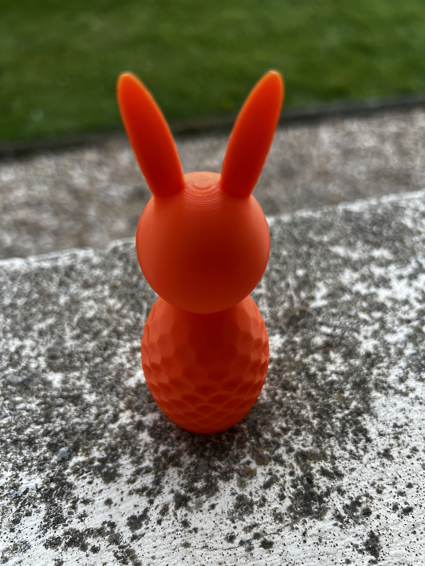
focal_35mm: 26
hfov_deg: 53.1
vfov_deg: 67.3
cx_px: 212
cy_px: 283
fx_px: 426
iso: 40
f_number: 1.5
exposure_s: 1/224
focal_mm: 5.7
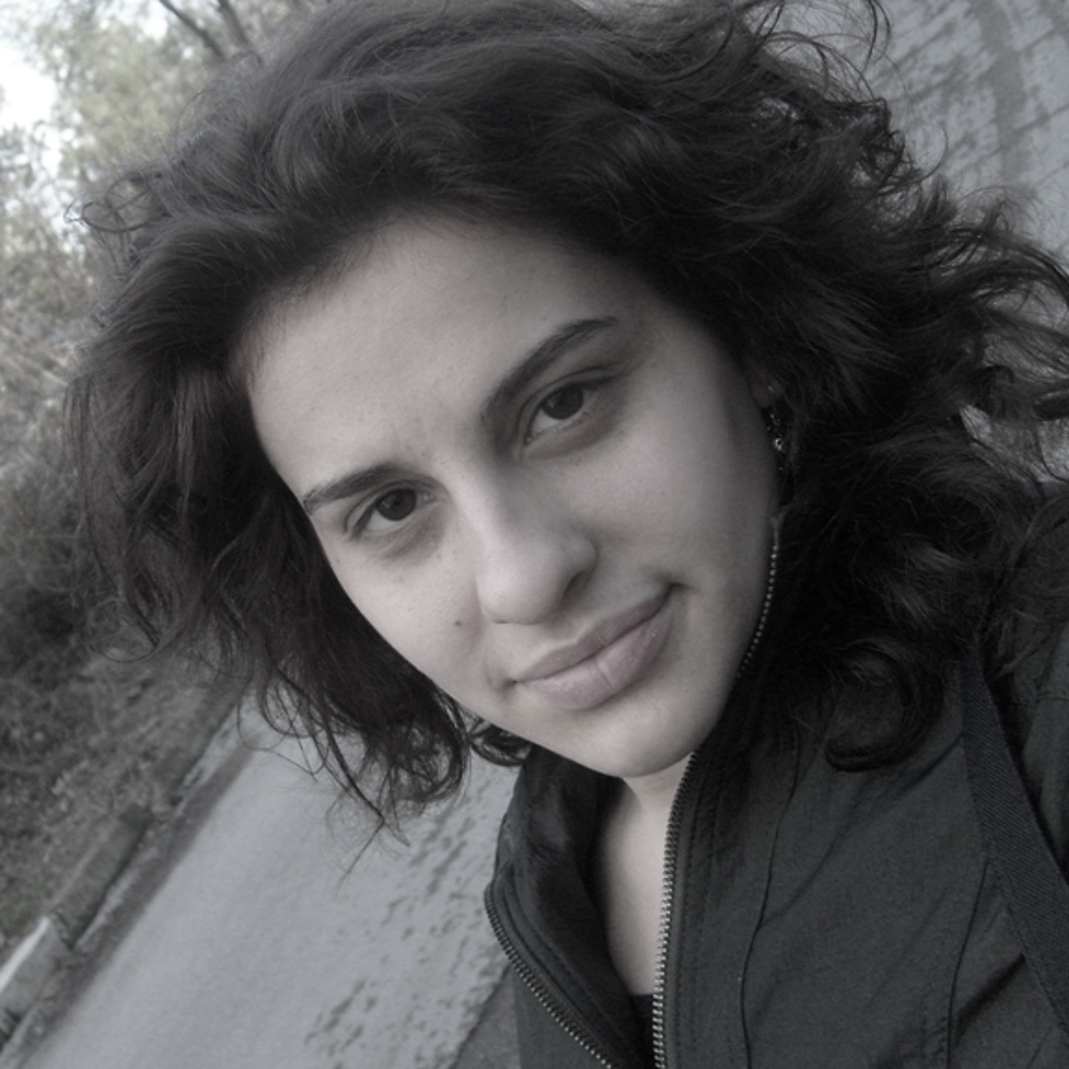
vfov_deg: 39.2
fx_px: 1502
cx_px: 379
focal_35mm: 43
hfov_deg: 38.8
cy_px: 540
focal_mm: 5.8
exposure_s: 1/125
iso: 80
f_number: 2.8
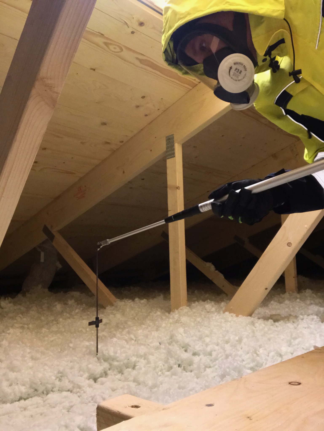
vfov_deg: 56.8
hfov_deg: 44.2
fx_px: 399
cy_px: 216
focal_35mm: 32
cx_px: 162
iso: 100
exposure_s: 1/20
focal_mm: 2.87
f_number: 2.2
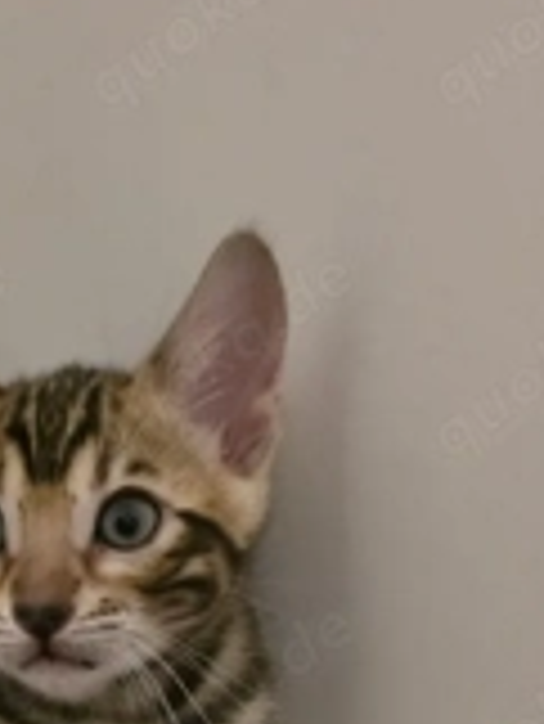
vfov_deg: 30.8
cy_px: 755
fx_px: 1193
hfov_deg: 24.3
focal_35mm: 57
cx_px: -27
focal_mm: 6.3
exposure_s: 1/22
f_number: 1.7
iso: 1250
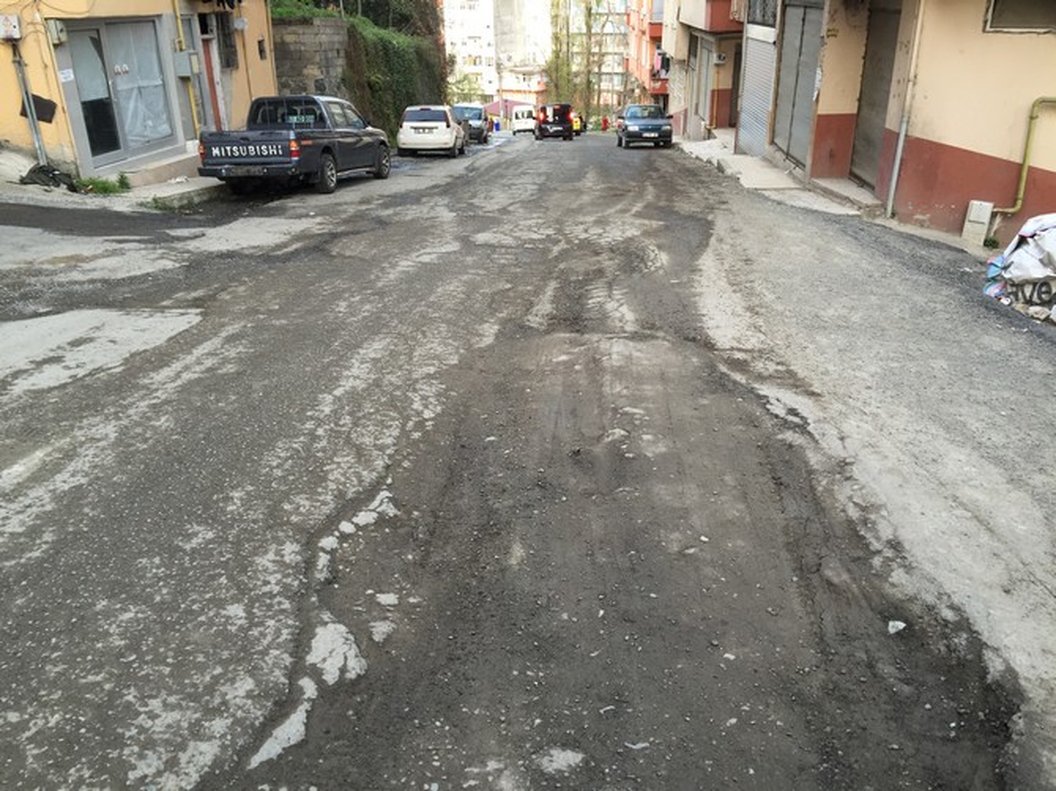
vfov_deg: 48.2
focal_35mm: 29
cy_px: 396
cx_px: 528
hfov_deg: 61.7
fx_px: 884
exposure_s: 1/50
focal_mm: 4.15
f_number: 2.2
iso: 40
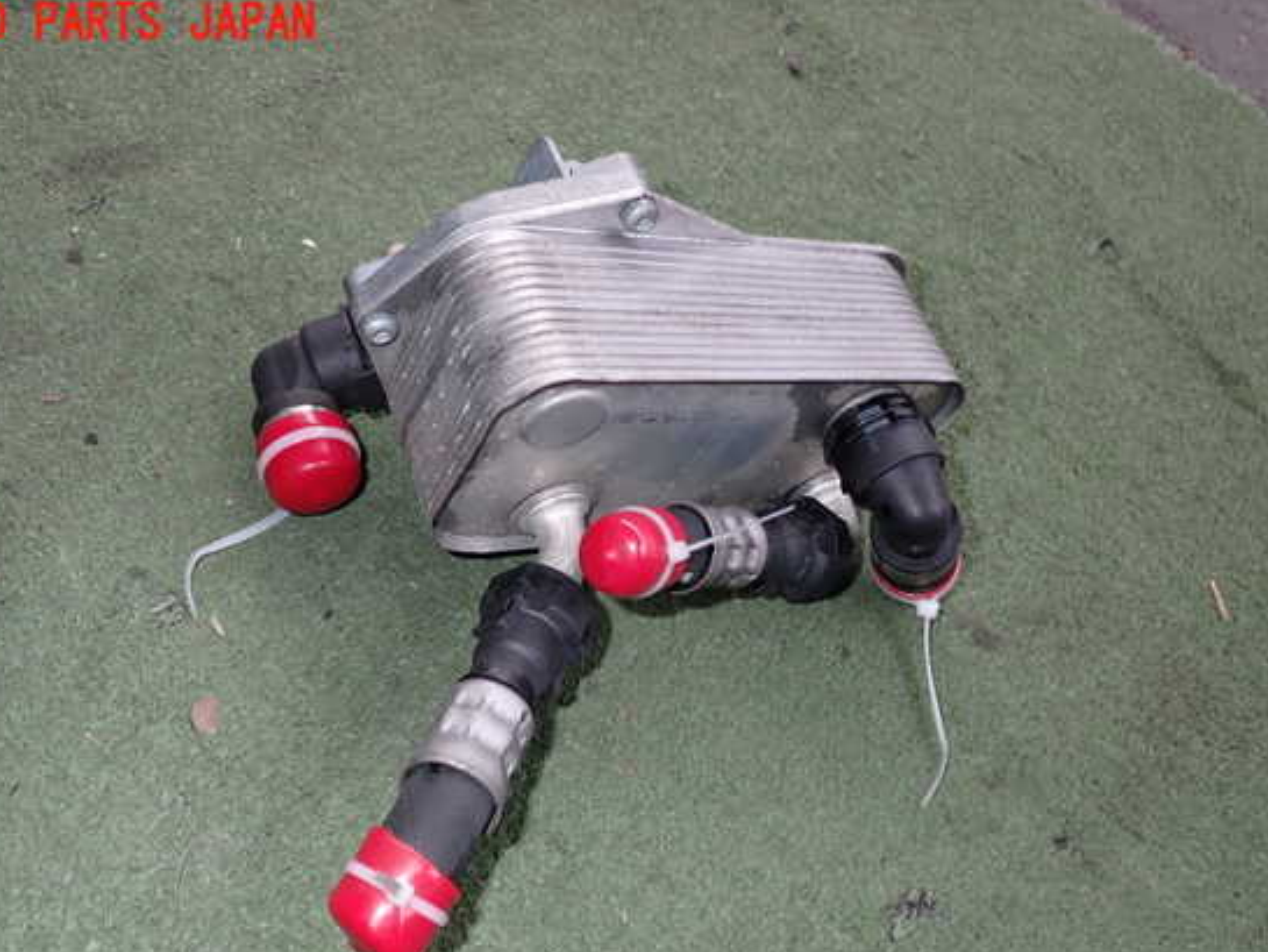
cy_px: 519
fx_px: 1209
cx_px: 591
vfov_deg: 42.9
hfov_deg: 55.3
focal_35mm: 33
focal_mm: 5.4
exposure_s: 1/30
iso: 100
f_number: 6.3
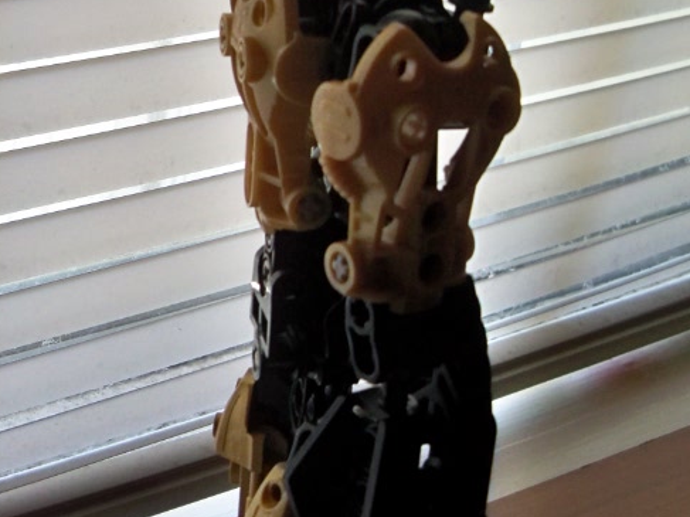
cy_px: 252
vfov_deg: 16.1
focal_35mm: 92
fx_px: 1833
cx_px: 13
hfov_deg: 20.7
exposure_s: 1/30
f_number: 3.5
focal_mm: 6.2
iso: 80
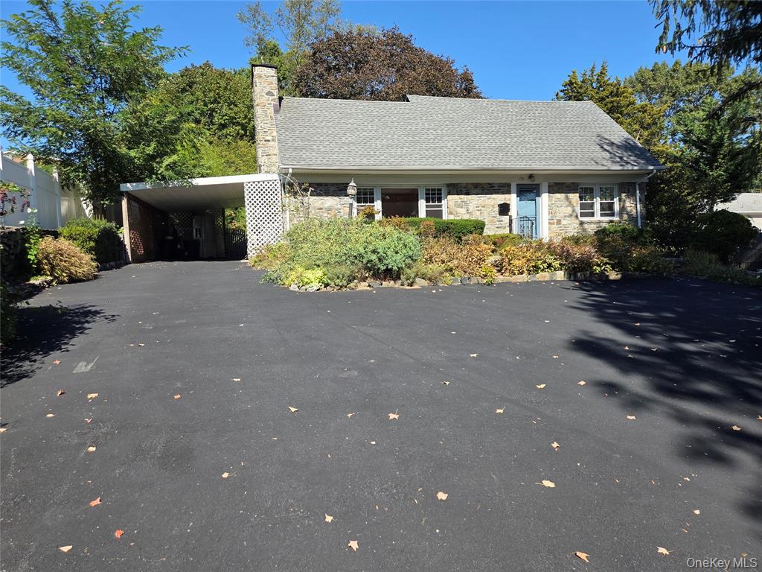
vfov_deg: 58.9
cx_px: 381
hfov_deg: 73.9
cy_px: 286
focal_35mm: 23
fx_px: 506
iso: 80
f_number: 1.8
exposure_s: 1/2782
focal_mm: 5.4
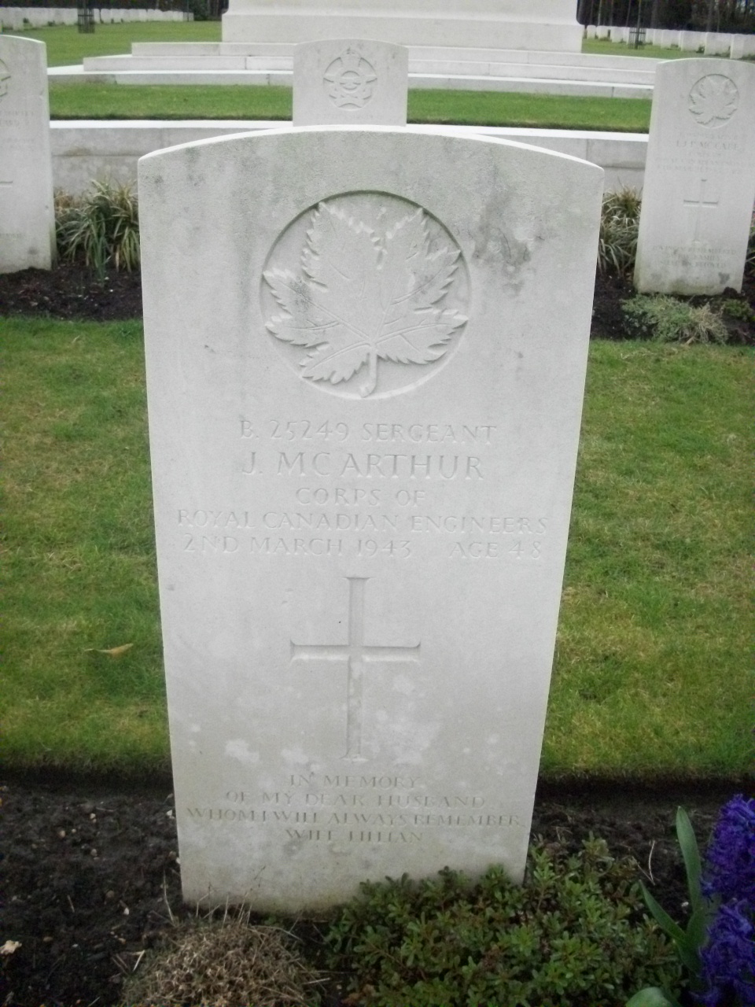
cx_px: 378
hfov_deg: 40.7
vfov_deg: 52.6
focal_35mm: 35
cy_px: 504
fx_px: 1018
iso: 486
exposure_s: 1/500
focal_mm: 6.3
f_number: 3.1
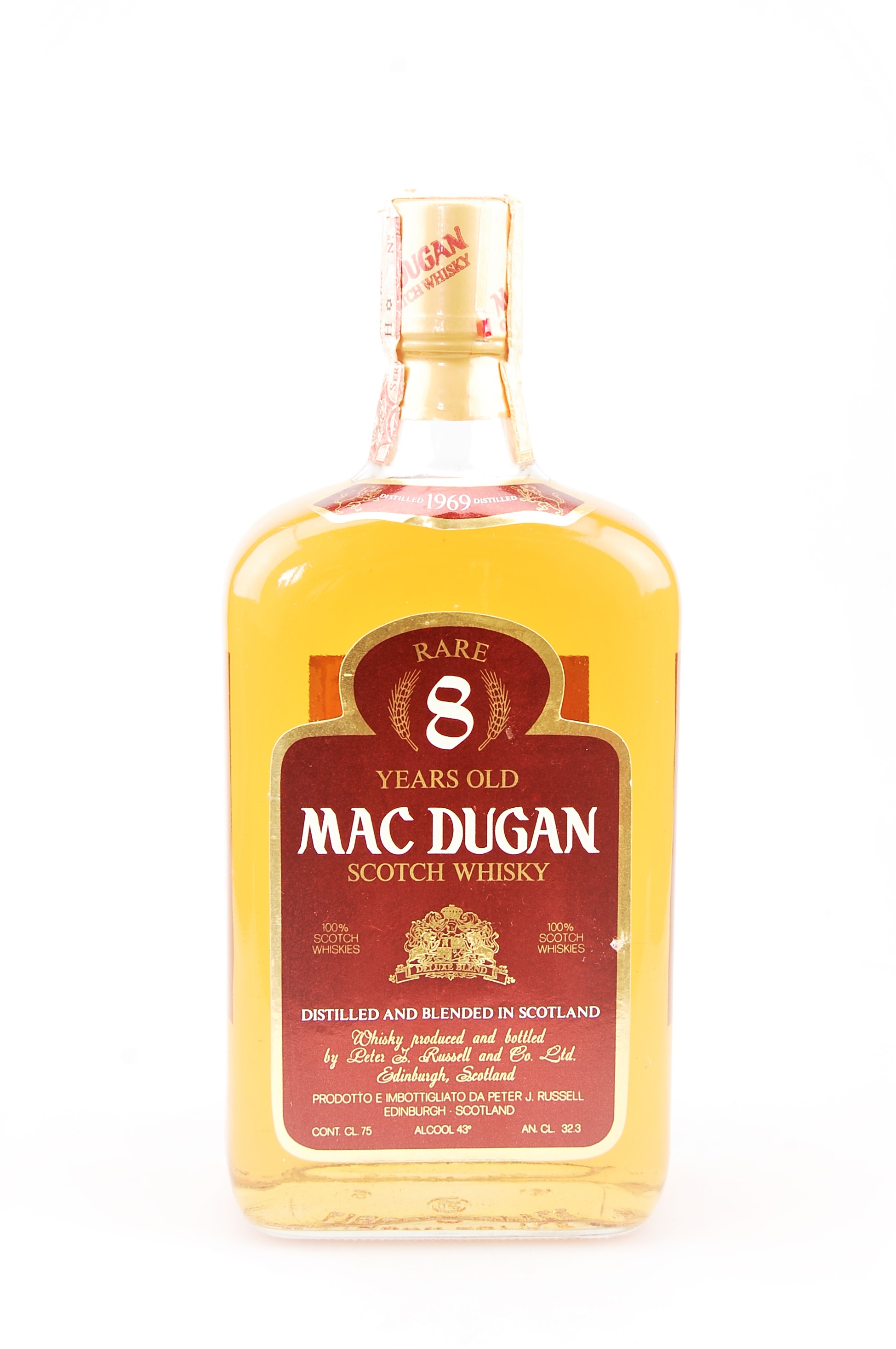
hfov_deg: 19.7
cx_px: 448
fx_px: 2580
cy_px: 674
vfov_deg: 29.3
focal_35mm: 69
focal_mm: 46
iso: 200
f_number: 8
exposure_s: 1/25
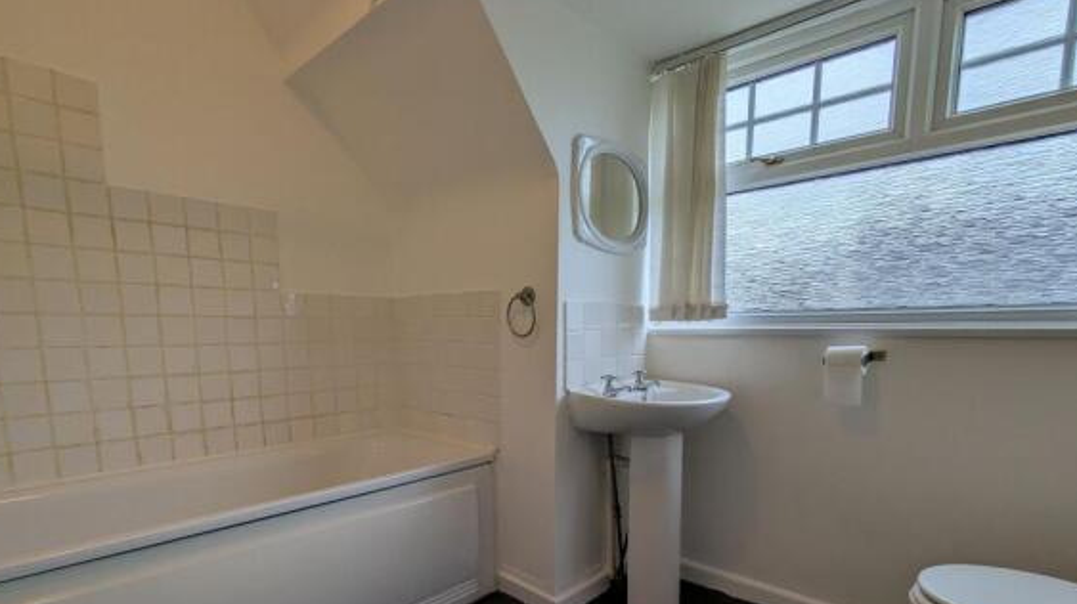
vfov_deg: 59.6
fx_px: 514
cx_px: 528
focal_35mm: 18
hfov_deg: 92.7
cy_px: 400
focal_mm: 2.35
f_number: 2.2
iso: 46
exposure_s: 1/206
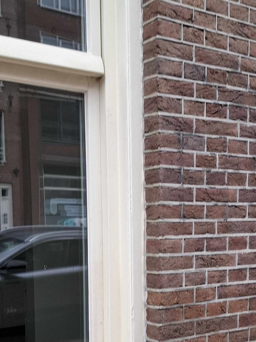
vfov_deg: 34.6
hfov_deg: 27.0
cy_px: 268
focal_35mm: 54
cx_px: 158
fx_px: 533
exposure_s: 1/100
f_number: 1.8
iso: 50
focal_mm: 5.54
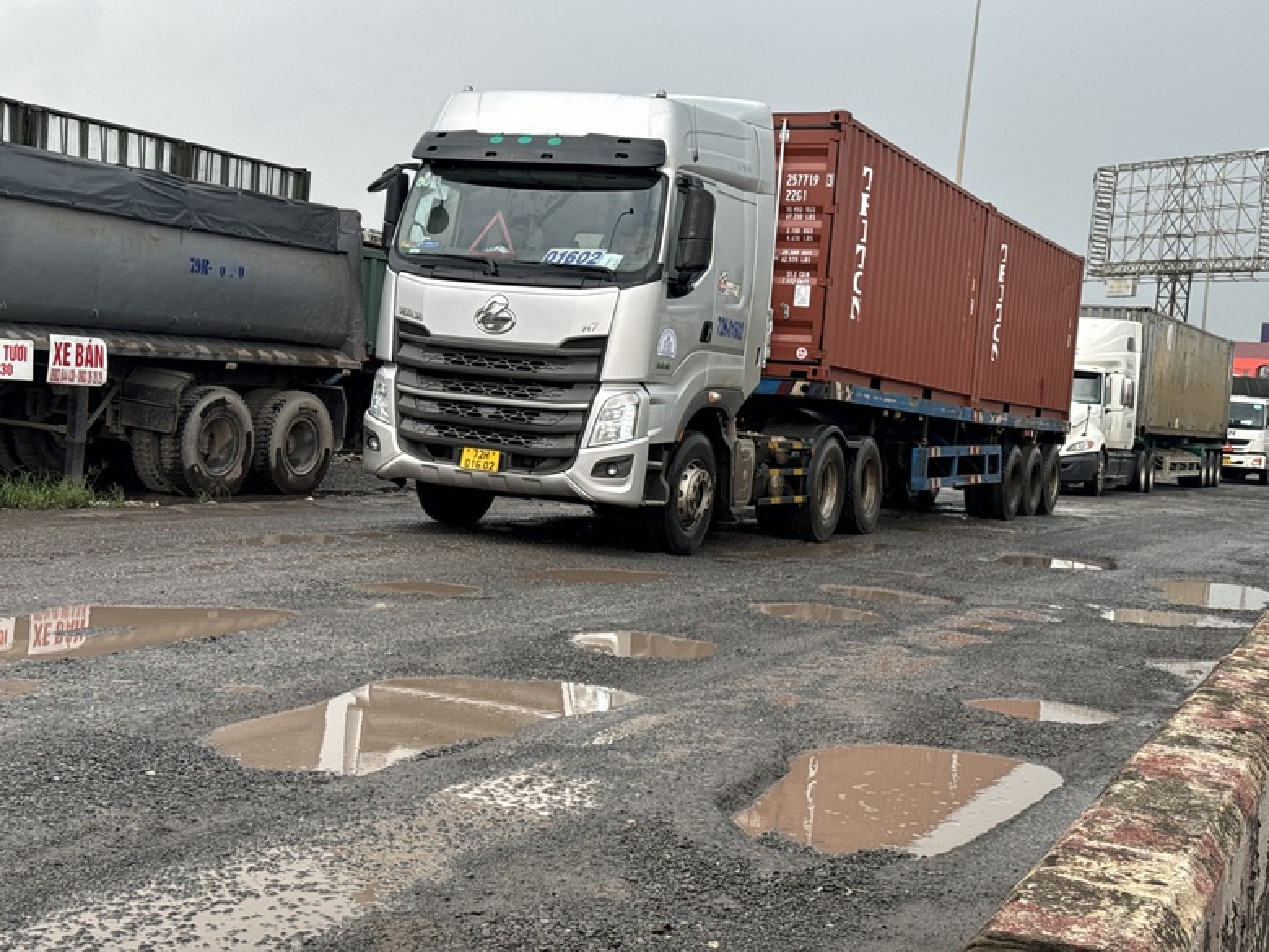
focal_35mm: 48
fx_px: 1760
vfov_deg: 30.3
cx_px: 634
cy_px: 476
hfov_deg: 39.7
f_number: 1.78
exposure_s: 1/454
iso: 64
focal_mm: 6.76
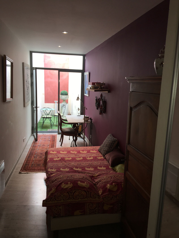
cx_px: 90
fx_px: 200
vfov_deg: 61.7
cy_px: 119
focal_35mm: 29
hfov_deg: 48.2
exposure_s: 1/43
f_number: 2.2
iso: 25
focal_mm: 4.15
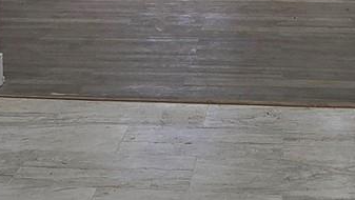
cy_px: -185
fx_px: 810
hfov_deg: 24.7
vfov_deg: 12.6
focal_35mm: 86
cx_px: 172
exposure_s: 1/120
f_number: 2.2
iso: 50
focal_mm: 2.2
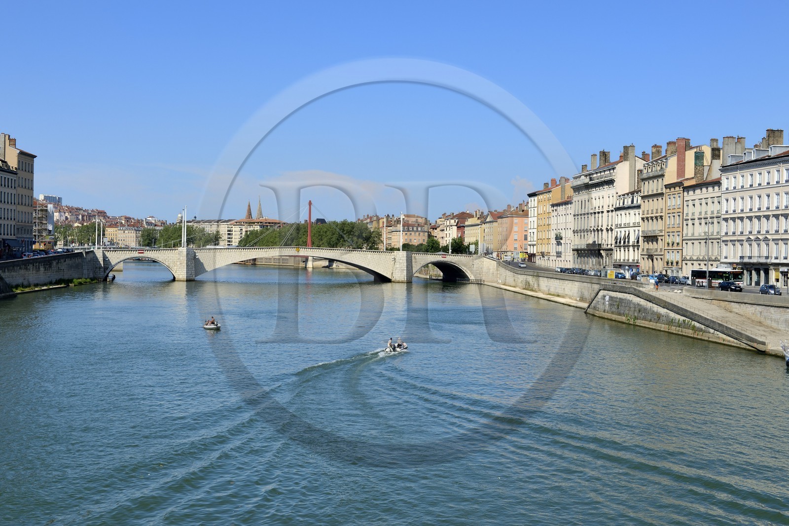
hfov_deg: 43.6
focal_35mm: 45
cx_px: 394
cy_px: 263
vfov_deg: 29.9
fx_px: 986
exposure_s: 1/160
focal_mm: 45
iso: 100
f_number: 13
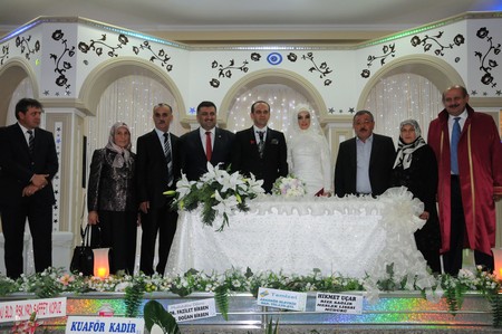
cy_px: 167
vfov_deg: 35.4
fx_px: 522
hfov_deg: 51.3
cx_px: 251
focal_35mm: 38
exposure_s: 1/60
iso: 1250
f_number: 5.6
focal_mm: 25
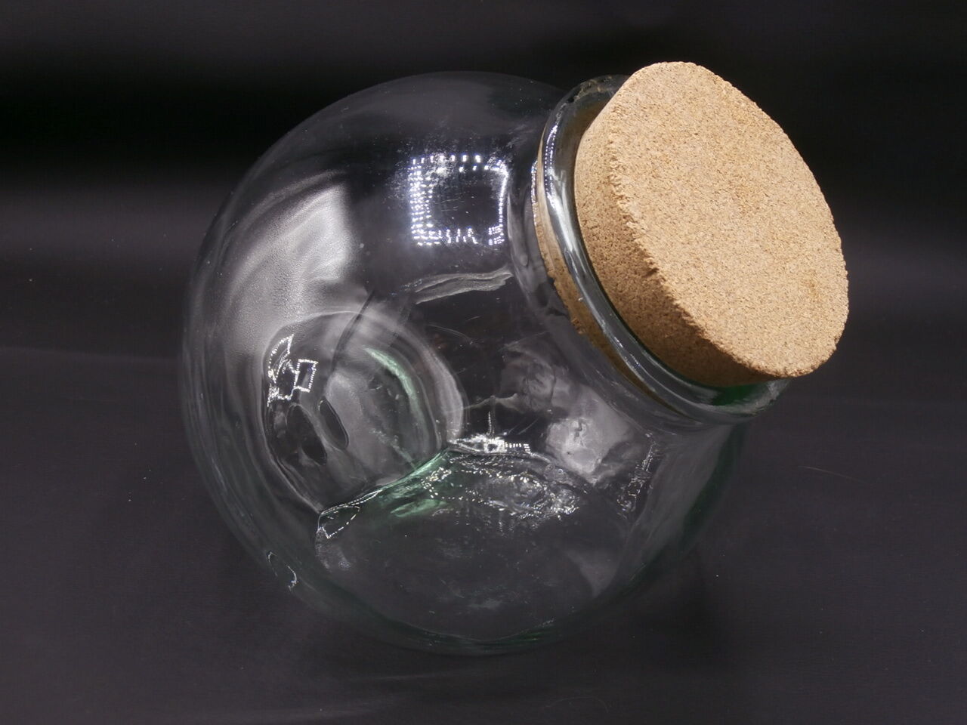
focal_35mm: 38
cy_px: 362
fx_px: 1062
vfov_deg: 37.7
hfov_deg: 49.0
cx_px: 484
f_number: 3.9
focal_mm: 6.67
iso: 100
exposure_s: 1/80
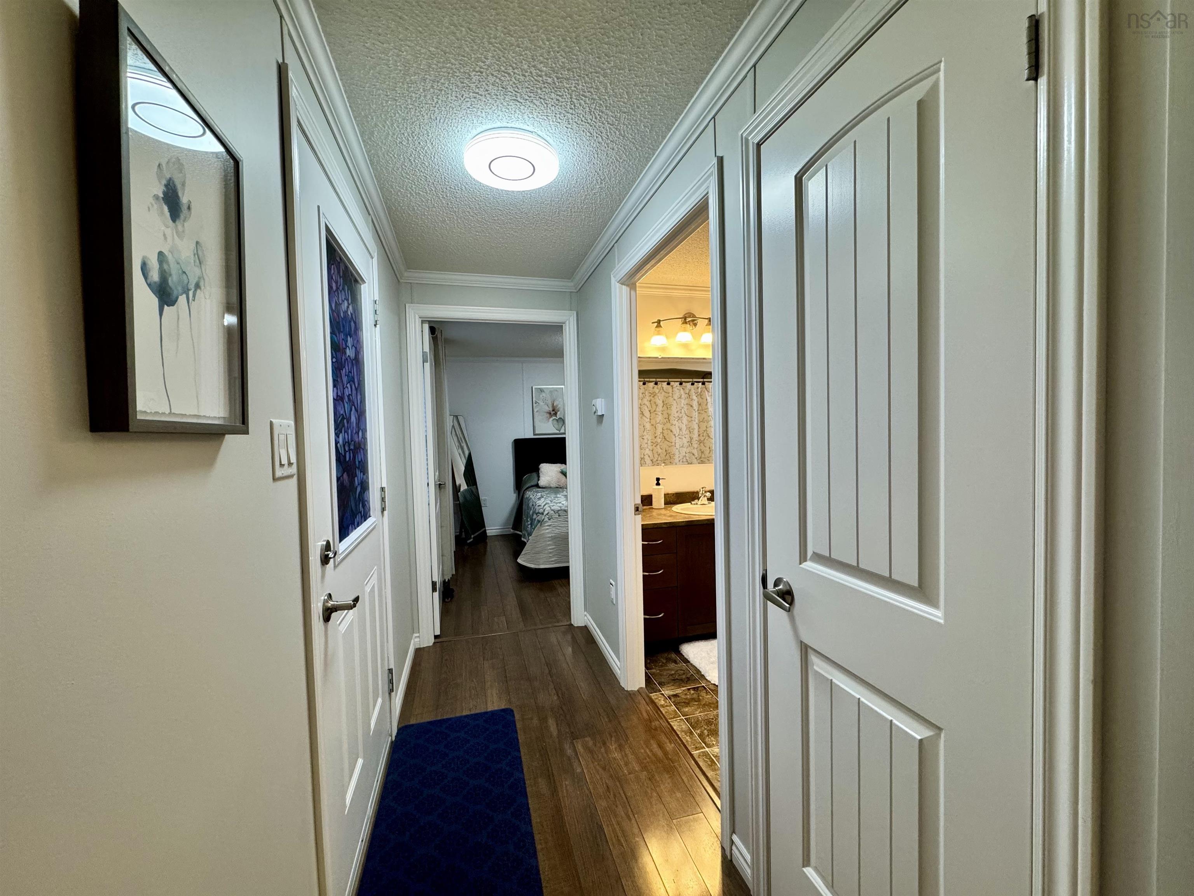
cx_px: 597
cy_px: 448
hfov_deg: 102.1
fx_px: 483
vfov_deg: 85.7
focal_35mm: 14
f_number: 2.2
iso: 250
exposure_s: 1/120
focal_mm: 2.22
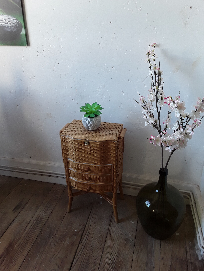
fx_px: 212
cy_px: 136
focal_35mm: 27
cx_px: 102
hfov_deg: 51.4
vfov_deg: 65.3
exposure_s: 1/33
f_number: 1.9
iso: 50
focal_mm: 2.91
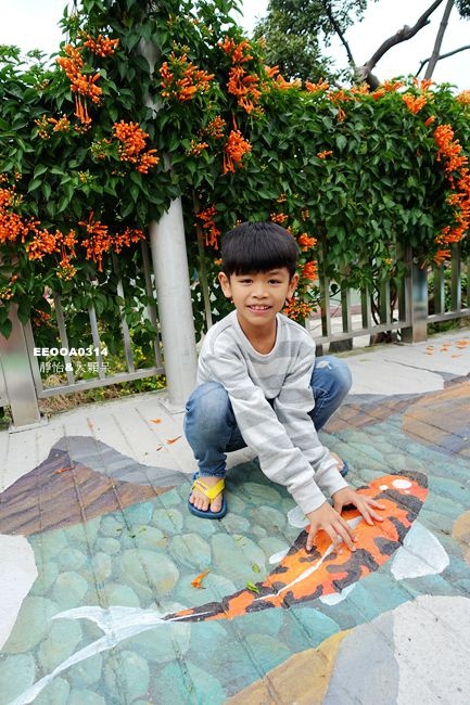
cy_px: 352
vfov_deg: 73.8
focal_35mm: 24
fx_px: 470
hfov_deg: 53.1
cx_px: 235
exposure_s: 1/320
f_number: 2.8
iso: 125
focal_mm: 8.8
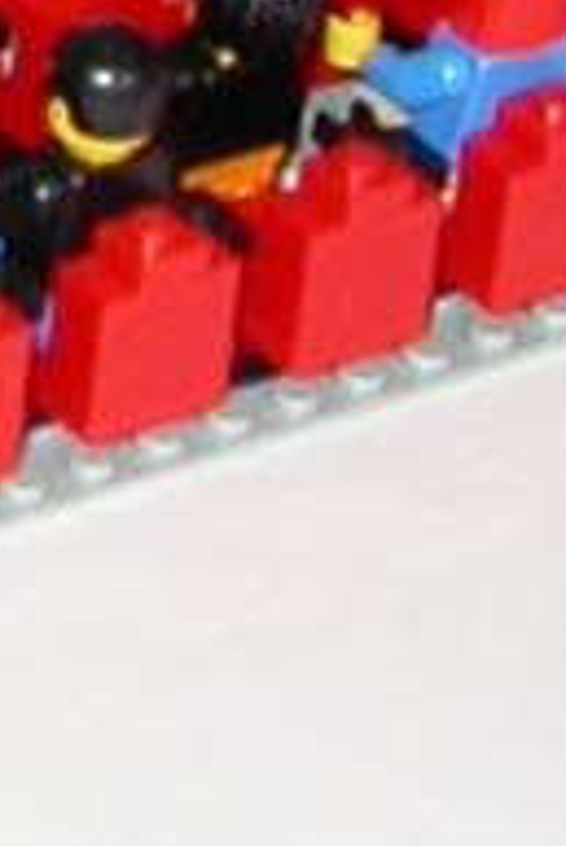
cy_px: -1306
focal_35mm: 328
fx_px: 7721
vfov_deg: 6.0
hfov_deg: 4.0
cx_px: -1509
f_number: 2.6
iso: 100
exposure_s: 1/30
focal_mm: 7.85
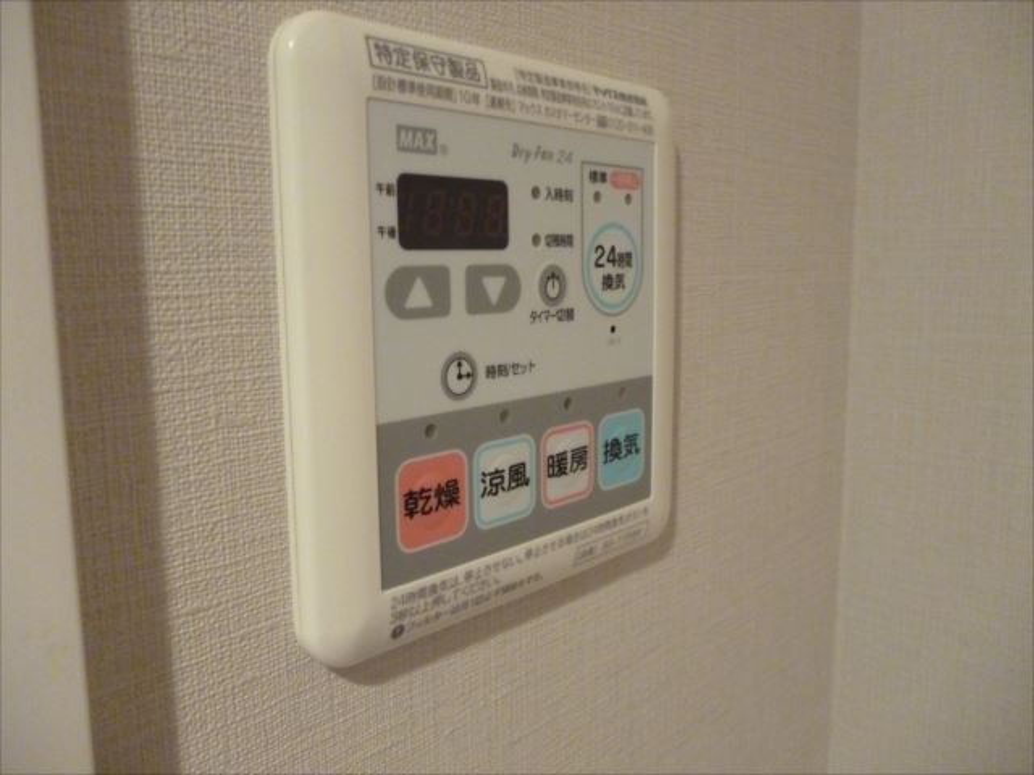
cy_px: 388
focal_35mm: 28
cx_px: 517
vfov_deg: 49.7
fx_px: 836
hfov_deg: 63.4
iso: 800
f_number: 3.1
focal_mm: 5
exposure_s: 1/25
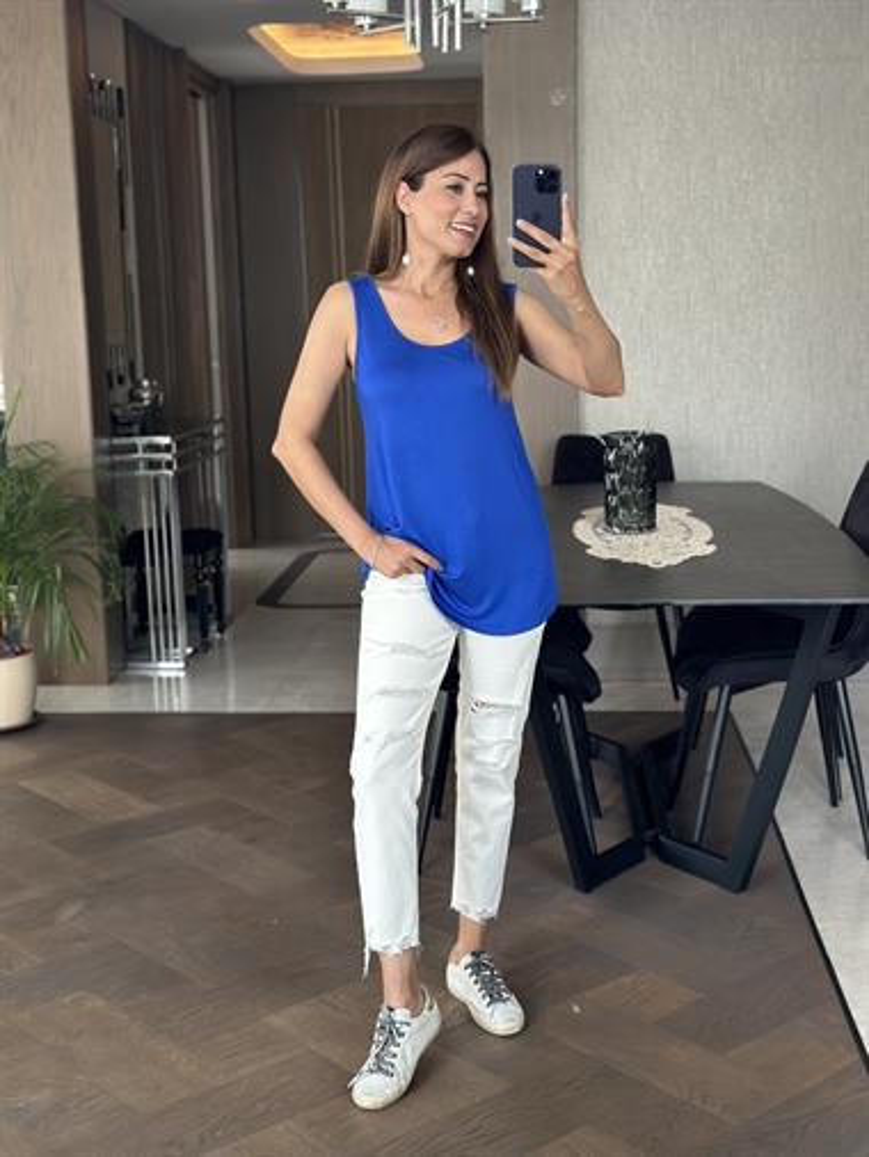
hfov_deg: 30.3
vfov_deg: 39.6
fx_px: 1605
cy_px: 578
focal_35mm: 48
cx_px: 434
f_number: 1.78
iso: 160
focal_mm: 6.86
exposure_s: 1/60
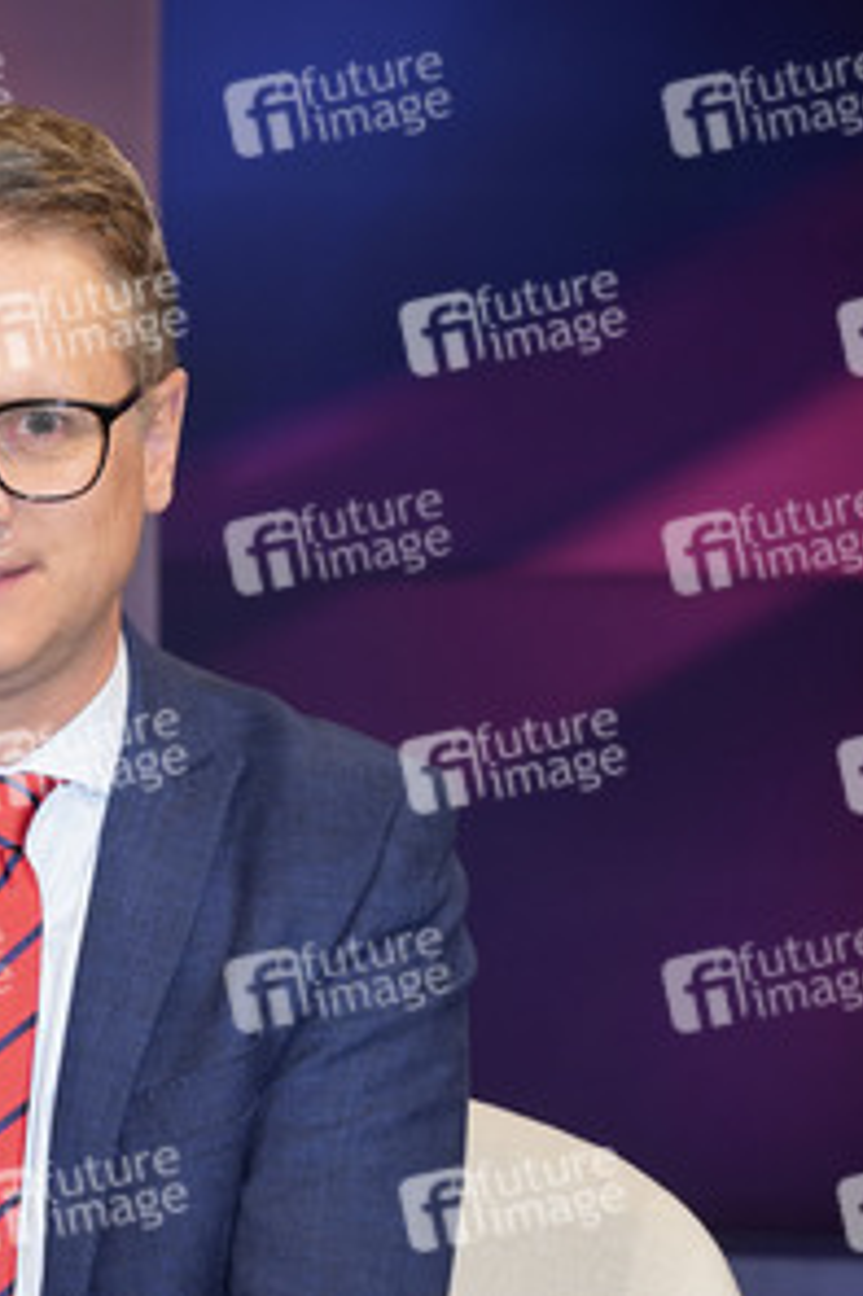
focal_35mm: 70
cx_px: -42
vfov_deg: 28.9
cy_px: 652
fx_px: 2520
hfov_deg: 18.8
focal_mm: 46
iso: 2000
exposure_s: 1/160
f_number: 5.6
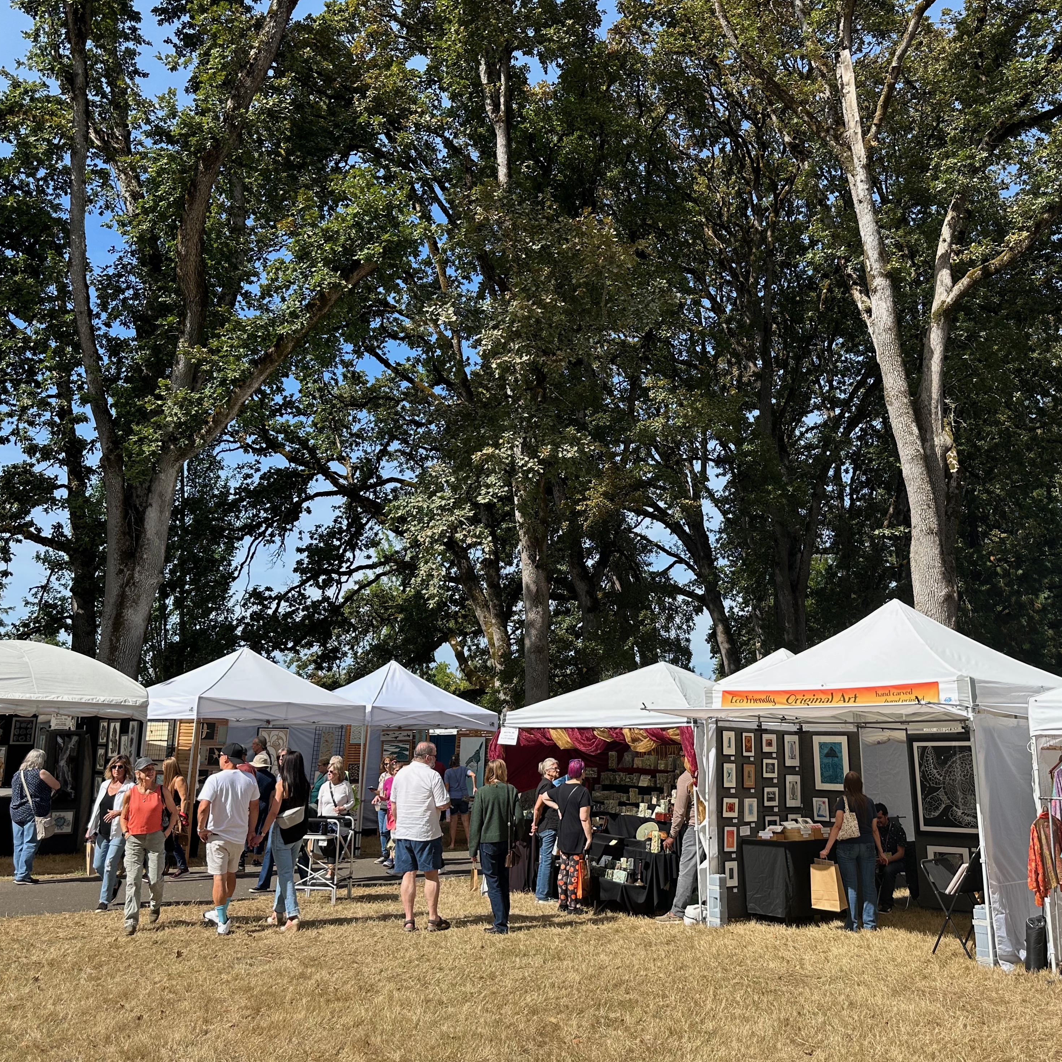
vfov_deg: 55.6
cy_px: 520
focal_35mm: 29
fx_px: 1007
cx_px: 588
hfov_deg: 55.5
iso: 80
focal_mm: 6.86
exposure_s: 1/2660
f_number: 1.78
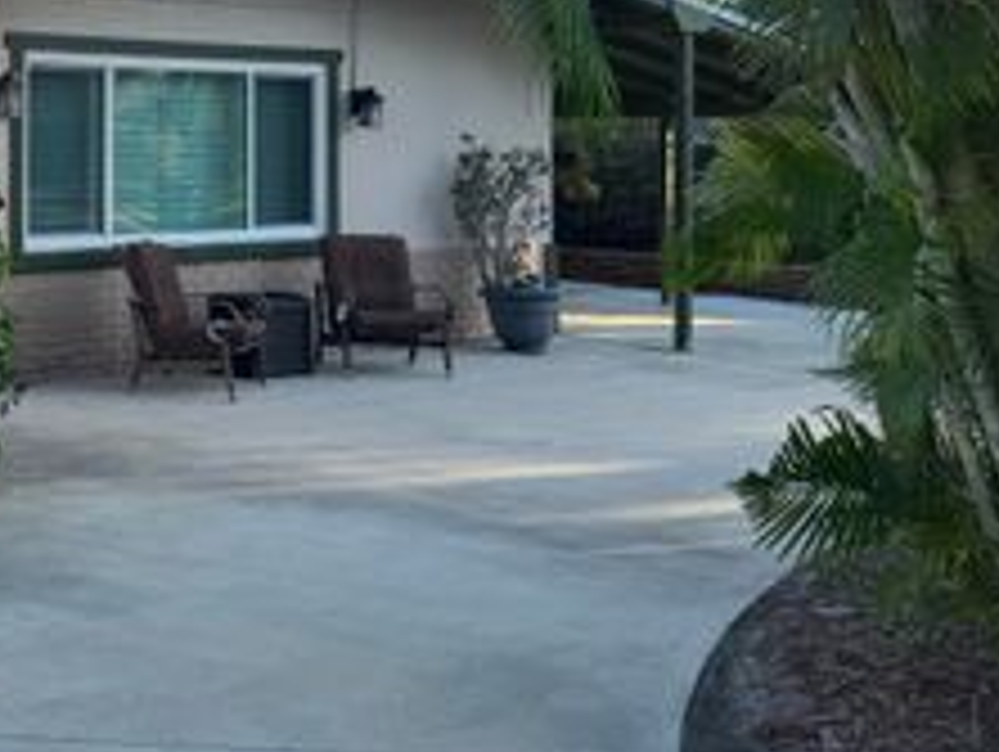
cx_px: -14
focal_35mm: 54
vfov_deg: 26.3
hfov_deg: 32.5
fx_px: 1560
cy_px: 97
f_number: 1.78
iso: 80
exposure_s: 1/1238
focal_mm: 6.76
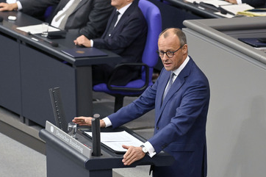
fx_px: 2208
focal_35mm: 299
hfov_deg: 6.9
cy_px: 71
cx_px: 155
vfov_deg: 4.6
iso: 10000
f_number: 5.6
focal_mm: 240
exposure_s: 1/400
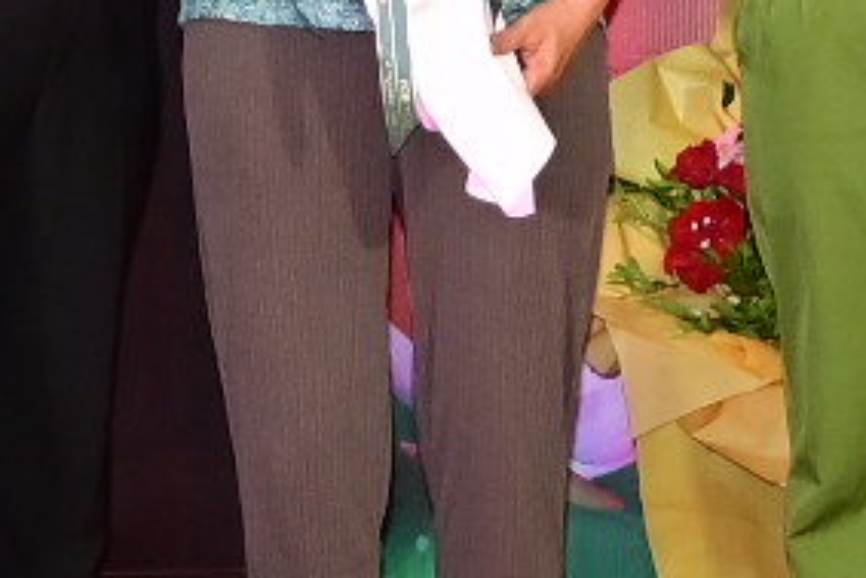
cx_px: 1313
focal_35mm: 257
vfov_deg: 5.3
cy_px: -327
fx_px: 6185
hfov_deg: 7.9
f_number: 4
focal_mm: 25
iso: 1000
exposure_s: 1/200
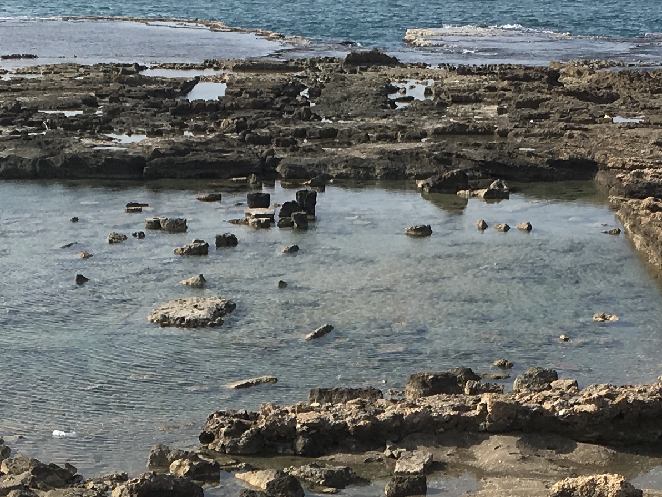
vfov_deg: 14.4
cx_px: 354
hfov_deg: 20.0
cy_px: 667
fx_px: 1874
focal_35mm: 98
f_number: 2.2
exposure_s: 1/1637
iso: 25
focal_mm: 4.15
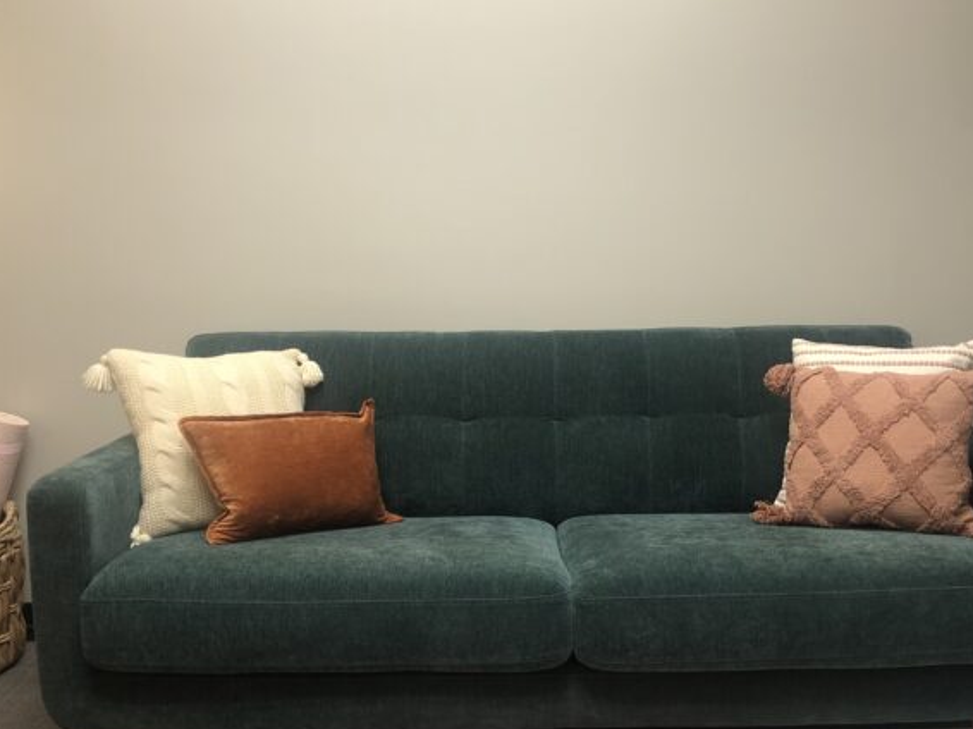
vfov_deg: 37.7
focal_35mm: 38
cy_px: 383
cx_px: 540
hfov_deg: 48.9
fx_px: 1068
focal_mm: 3.99
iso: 40
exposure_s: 1/15
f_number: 1.8
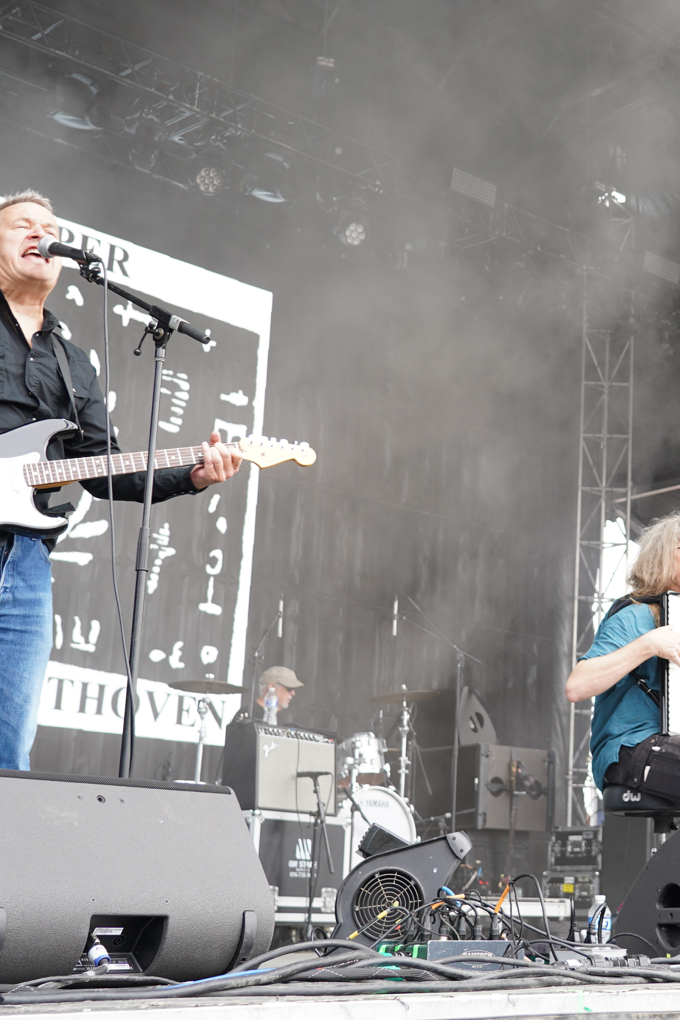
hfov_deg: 21.8
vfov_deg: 33.3
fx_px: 1700
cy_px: 432
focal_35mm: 60
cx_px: 681
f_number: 4
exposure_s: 1/60
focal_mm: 32
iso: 125
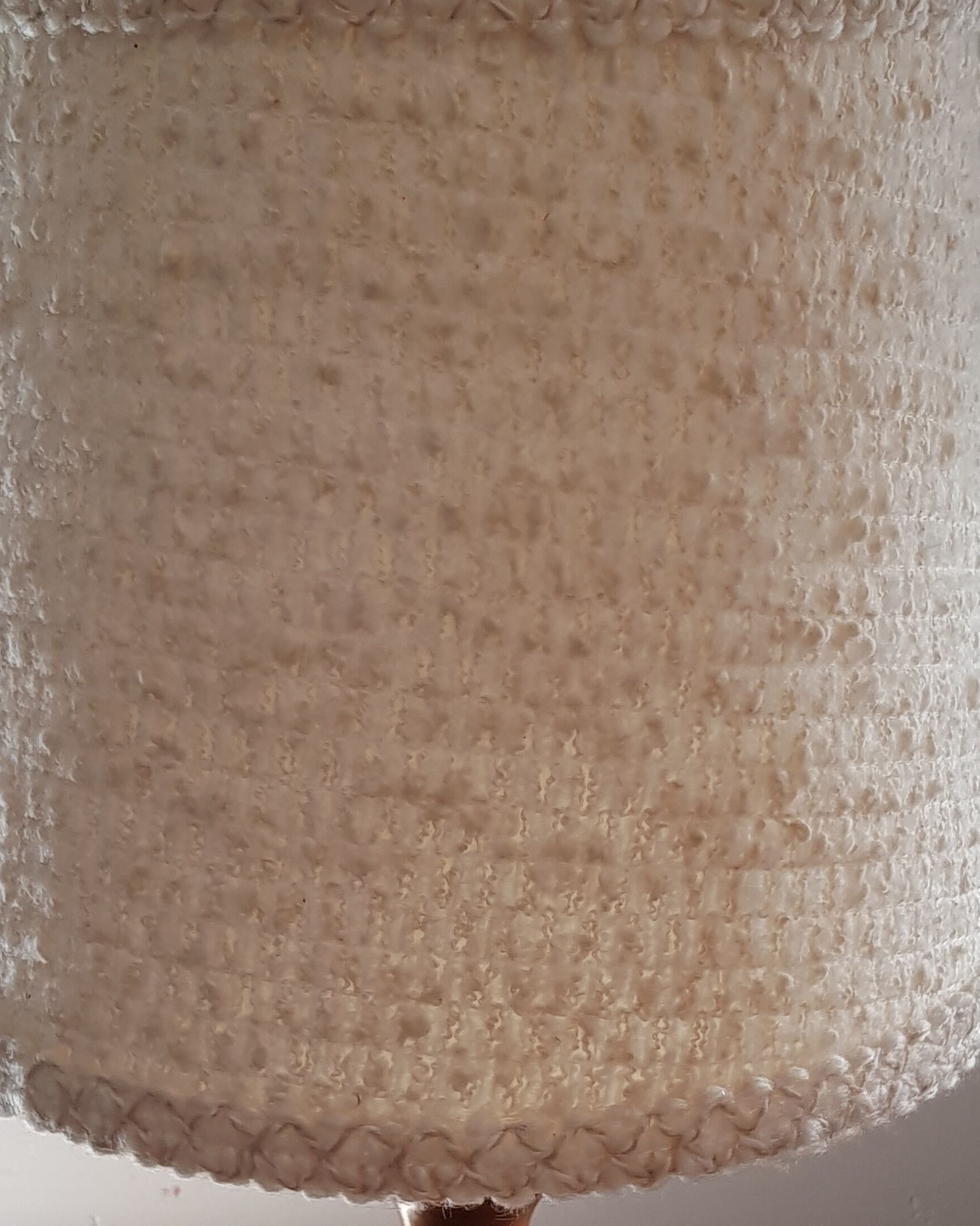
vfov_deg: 38.7
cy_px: 892
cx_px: 502
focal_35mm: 47
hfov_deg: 32.1
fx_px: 1704
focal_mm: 4.2
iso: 64
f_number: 1.7
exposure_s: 1/50
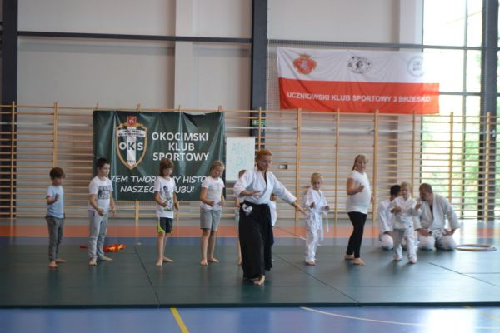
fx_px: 958
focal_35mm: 69
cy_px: 166
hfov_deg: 29.2
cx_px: 250
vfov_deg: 19.7
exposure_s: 1/50
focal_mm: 46
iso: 400
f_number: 5.3
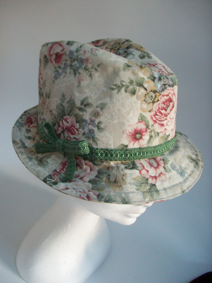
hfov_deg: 41.8
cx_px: 106
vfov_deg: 54.0
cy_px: 142
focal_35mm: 34
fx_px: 278
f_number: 2.8
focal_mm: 5.7
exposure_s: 1/15
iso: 160
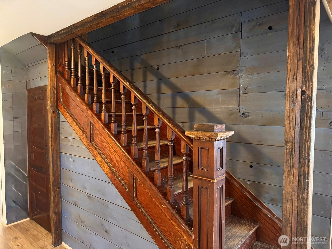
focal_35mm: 24
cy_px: 124
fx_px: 230
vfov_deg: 56.8
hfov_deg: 71.6
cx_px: 166
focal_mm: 6.76
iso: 800
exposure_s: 1/30
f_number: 1.78
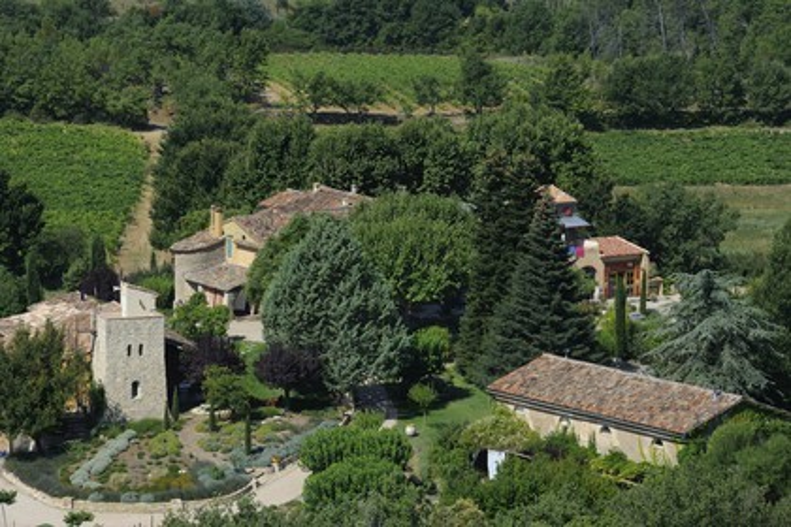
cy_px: 264
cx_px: 396
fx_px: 3186
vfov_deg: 9.5
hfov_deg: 14.2
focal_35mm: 145
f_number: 13
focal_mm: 145
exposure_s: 1/200
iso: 200
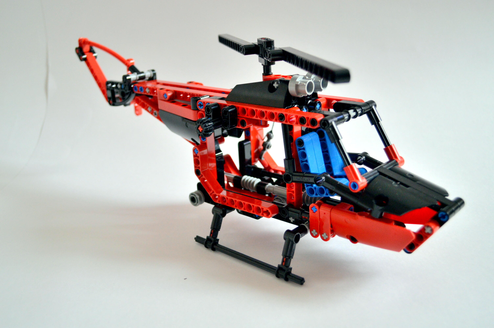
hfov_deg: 49.6
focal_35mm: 39
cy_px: 164
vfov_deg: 34.1
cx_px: 247
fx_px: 535
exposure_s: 1/15
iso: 800
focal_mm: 26
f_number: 4.2
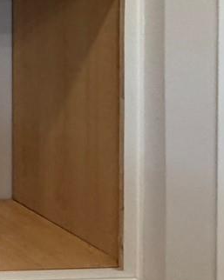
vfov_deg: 26.3
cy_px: -9
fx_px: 564
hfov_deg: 13.9
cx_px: -343
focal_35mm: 68
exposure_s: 1/120
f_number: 2.2
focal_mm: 2.22
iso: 200
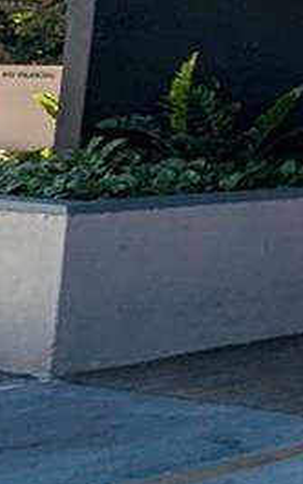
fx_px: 1095
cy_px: -16
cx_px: 1322
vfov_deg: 23.7
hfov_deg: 7.4
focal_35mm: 83
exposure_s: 1/741
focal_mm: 1.95
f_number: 2.2
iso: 47
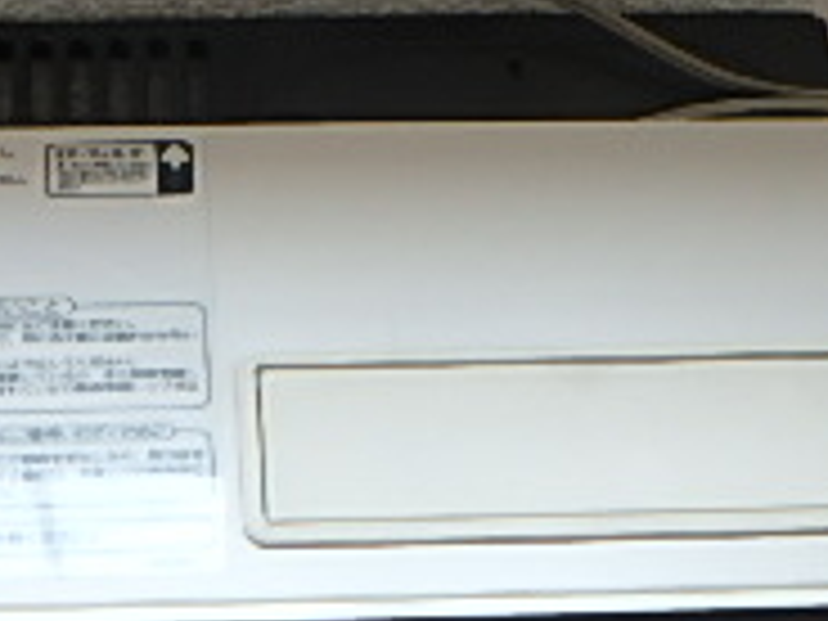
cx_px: 320
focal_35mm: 73
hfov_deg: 26.6
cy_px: 765
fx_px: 1746
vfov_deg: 18.9
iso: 160
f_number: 3.5
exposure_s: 1/60
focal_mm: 3.7
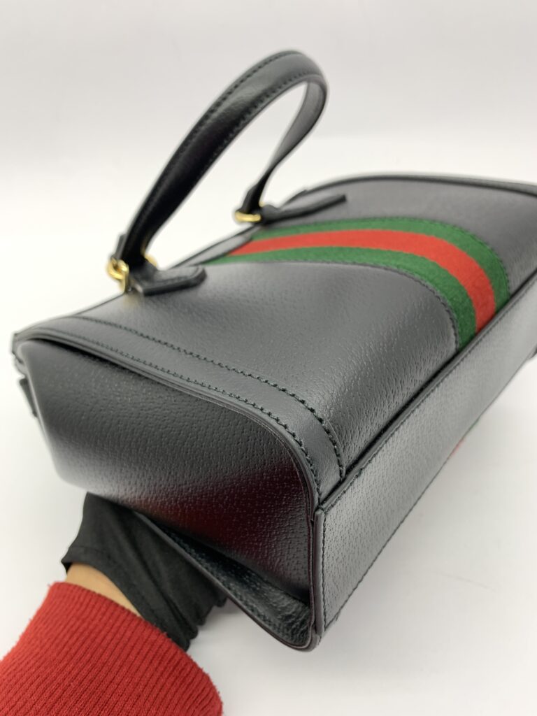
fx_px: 538
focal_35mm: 26
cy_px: 358
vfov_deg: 67.3
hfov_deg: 53.1
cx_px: 268
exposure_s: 1/50
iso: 64
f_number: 1.8
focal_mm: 4.25
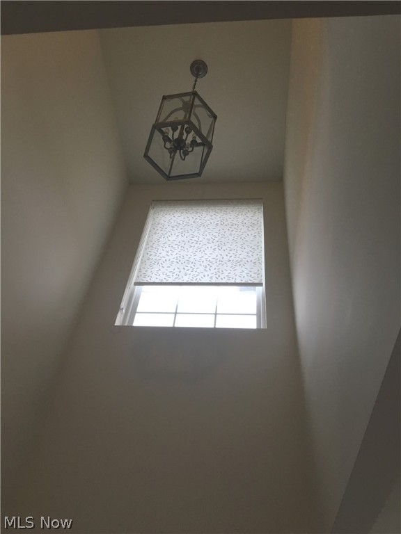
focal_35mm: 29
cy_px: 267
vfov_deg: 61.7
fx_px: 448
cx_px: 200
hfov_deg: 48.2
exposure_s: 1/15
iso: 40
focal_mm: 4.15
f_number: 2.2
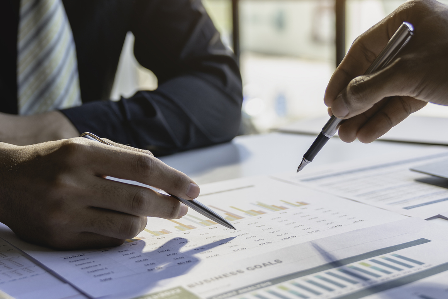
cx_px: 217
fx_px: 796
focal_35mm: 64
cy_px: 181
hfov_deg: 31.4
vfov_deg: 21.2
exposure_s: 1/250
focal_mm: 35
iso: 100
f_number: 2.8
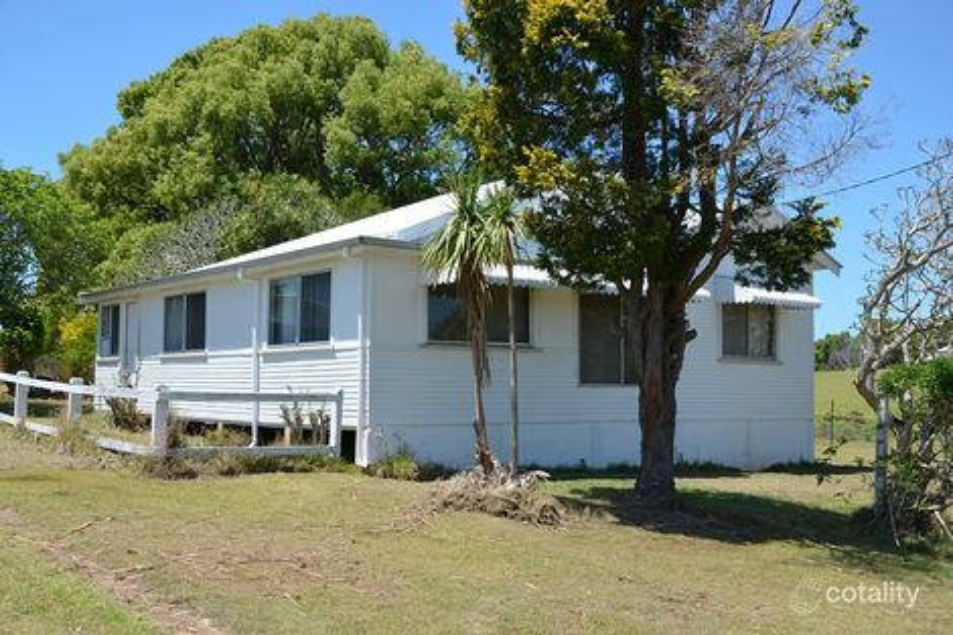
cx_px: 476
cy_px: 318
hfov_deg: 49.6
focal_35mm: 39
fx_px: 1032
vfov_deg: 34.2
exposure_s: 1/250
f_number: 8
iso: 100
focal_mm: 26
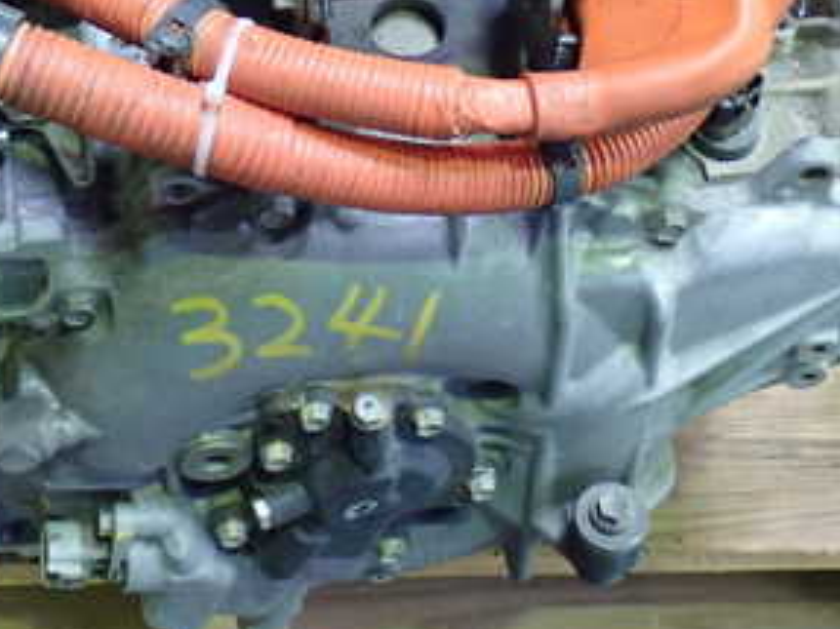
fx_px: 2232
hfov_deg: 21.3
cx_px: 460
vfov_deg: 15.9
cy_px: 91
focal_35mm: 92
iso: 640
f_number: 2.9
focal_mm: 7.84
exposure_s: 1/40
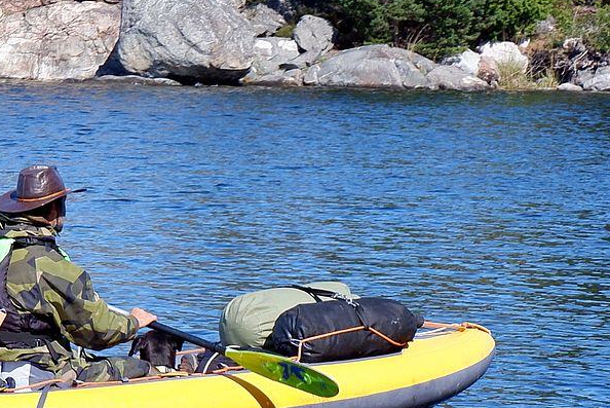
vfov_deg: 6.0
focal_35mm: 229
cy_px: 230
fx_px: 3883
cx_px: 247
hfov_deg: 9.0
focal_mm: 45
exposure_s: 1/240
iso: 200
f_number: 8
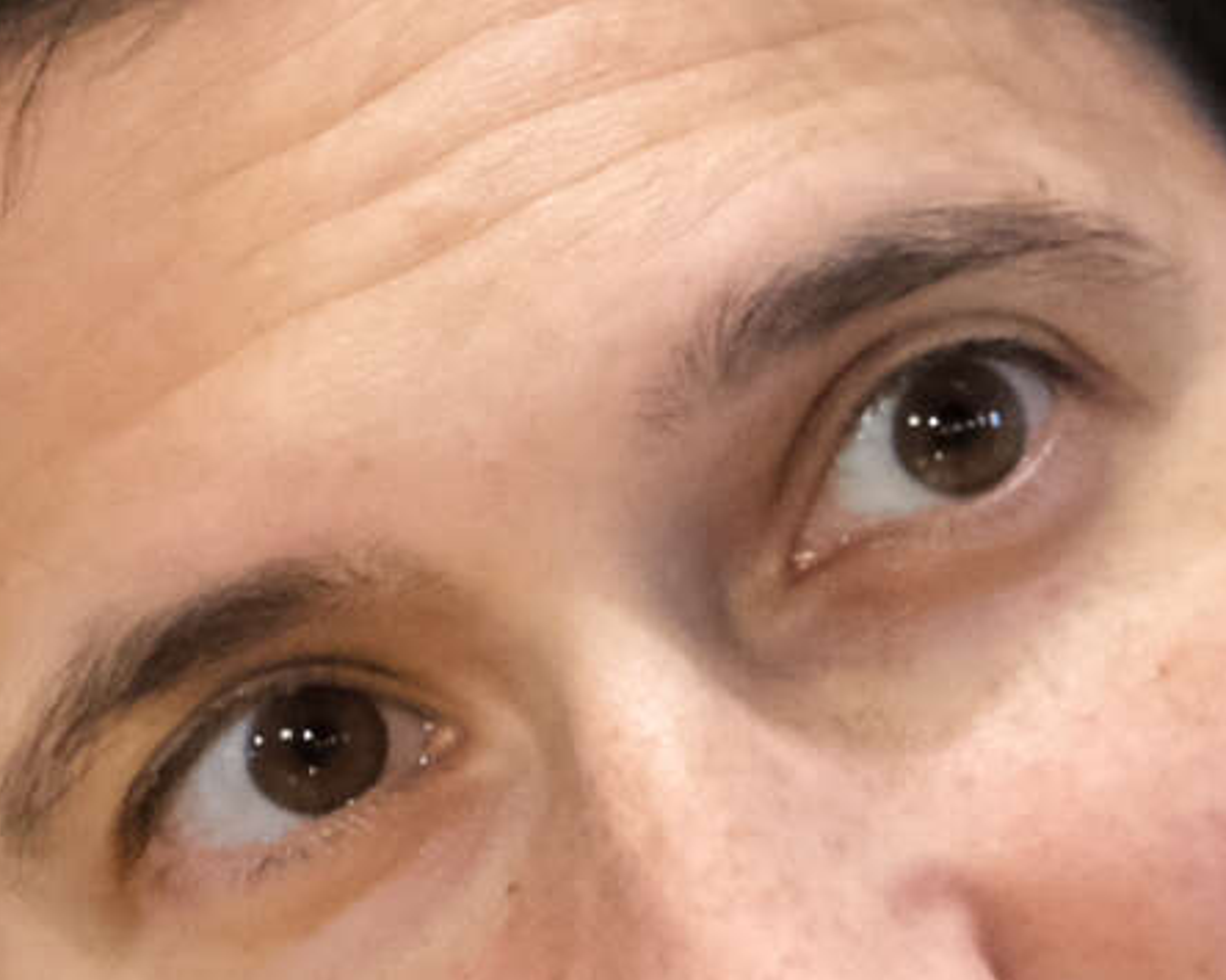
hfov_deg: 1.4
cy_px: 1139
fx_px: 48466
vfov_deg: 1.2
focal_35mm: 1336
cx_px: 2430
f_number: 4.8
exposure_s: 1/250
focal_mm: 164.6
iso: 4000
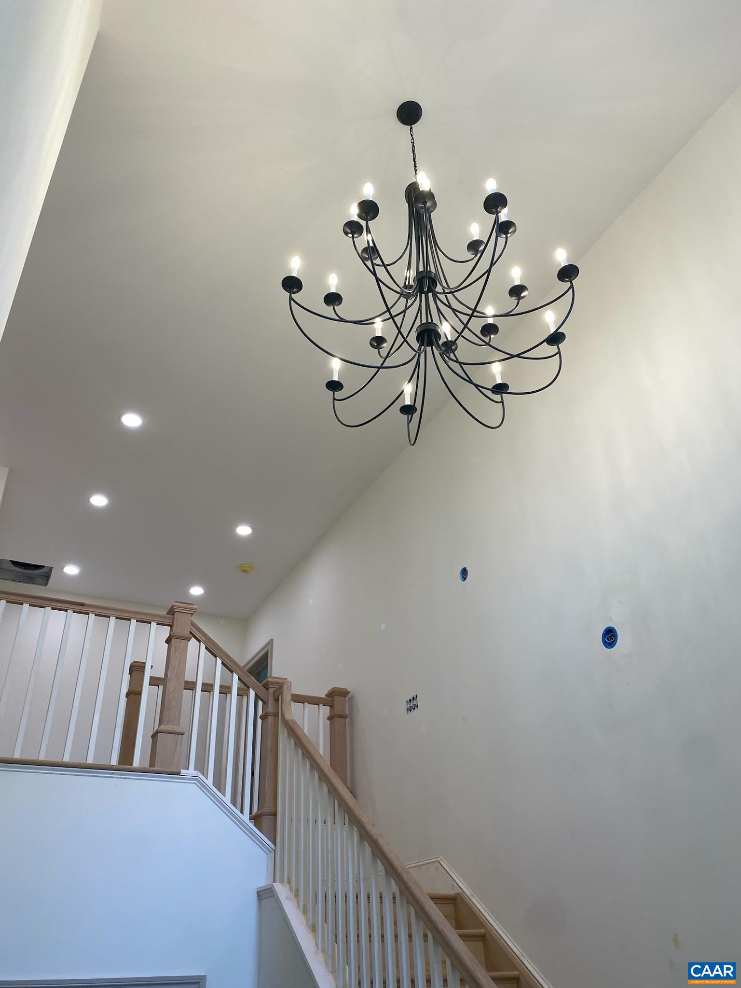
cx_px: 370
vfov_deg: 67.3
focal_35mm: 26
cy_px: 494
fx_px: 742
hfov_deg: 53.1
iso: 40
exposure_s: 1/120
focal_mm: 4.25
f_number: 1.8
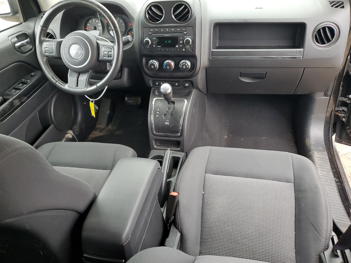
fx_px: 284
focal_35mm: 28
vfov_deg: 49.7
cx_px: 170
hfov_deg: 63.4
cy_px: 136
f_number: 1.5
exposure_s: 1/120
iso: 78
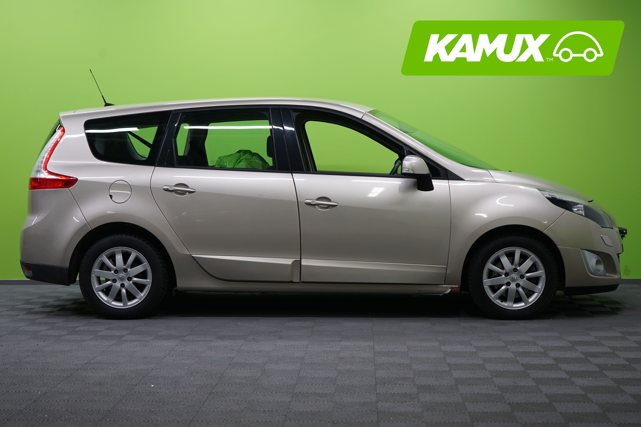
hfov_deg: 33.4
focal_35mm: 60
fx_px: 1068
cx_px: 320
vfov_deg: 22.6
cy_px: 214
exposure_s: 1/50
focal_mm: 60
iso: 400
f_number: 5
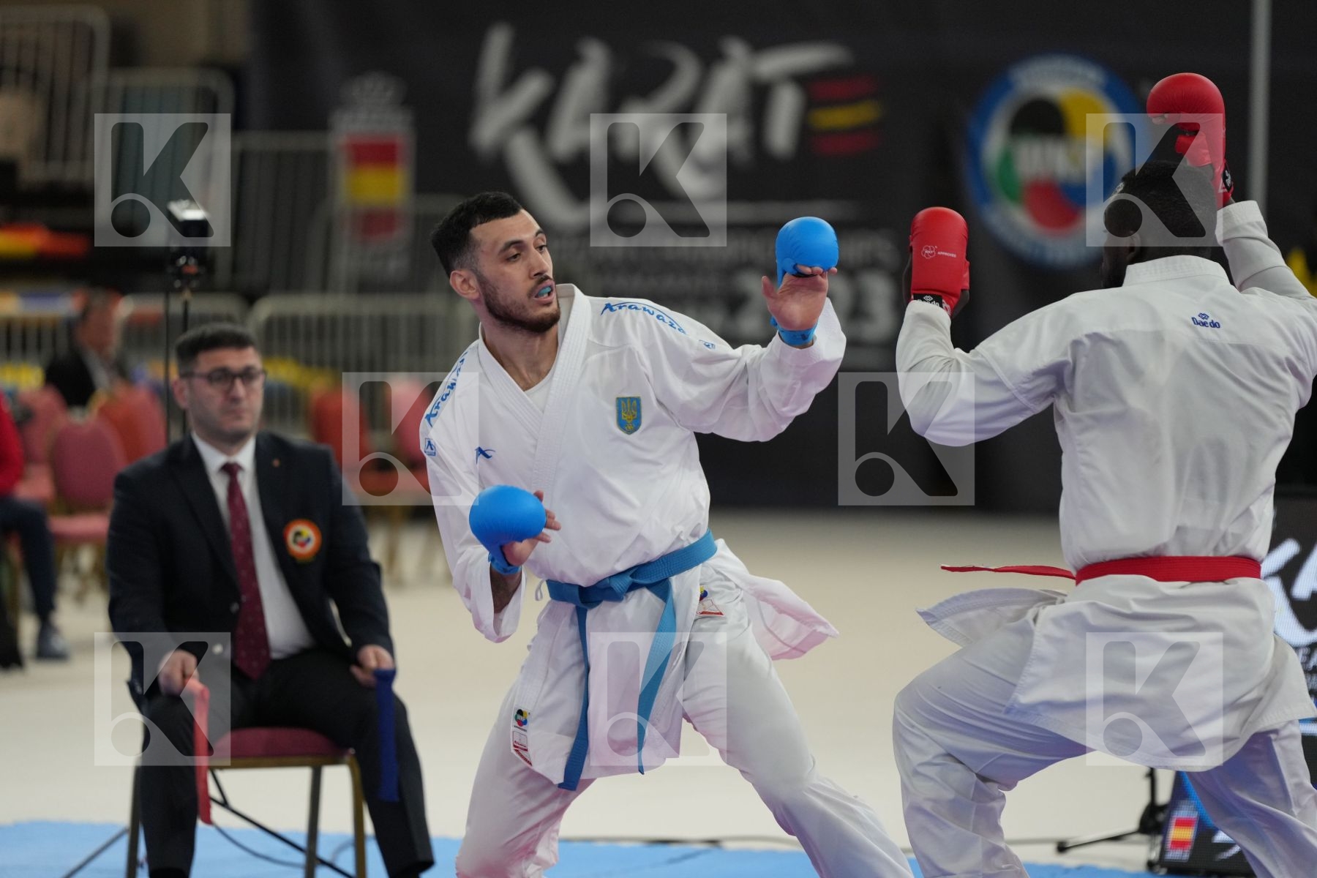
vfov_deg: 6.9
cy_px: 439
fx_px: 7316
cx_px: 658
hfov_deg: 10.3
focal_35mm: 200
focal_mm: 200
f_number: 2.8
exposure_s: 1/1000
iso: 2000
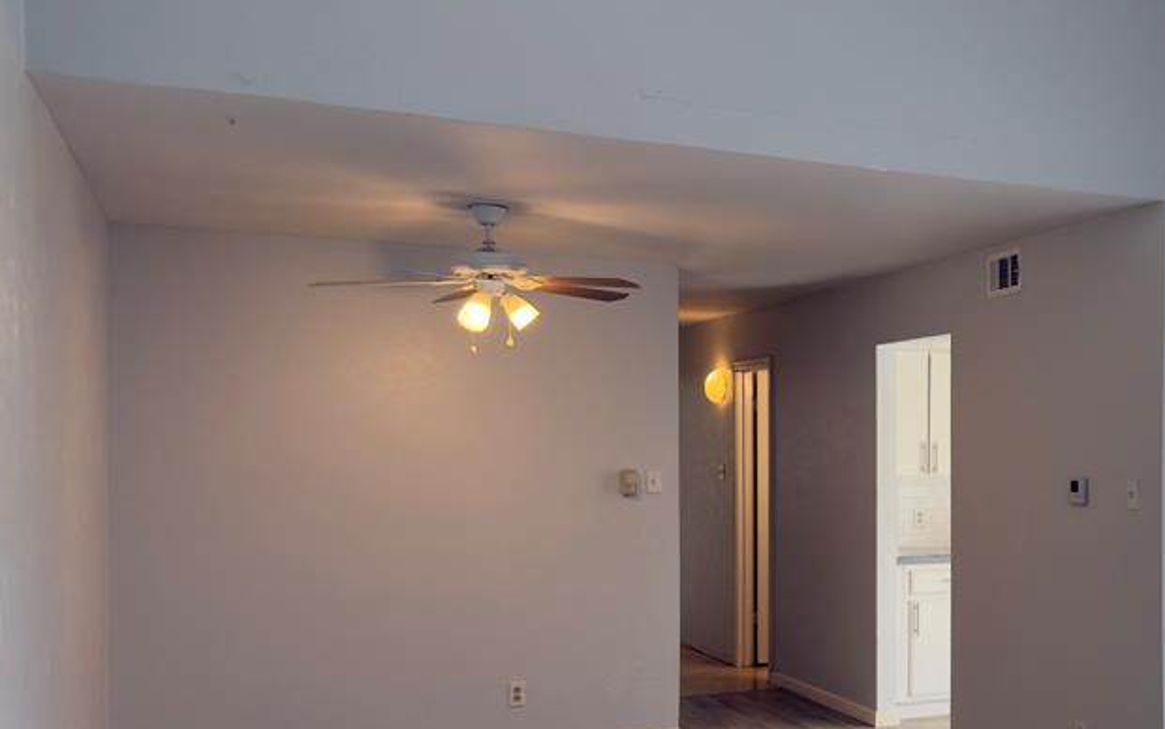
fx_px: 1334
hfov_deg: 44.7
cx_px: 947
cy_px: 464
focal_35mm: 42
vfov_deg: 30.4
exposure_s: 1/243
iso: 100
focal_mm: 6.76
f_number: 1.78
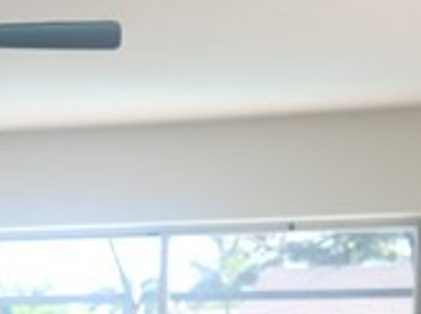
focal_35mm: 142
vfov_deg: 10.0
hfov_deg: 13.4
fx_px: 1725
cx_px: -117
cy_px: 519
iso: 20
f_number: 1.8
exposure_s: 1/60
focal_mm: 5.4
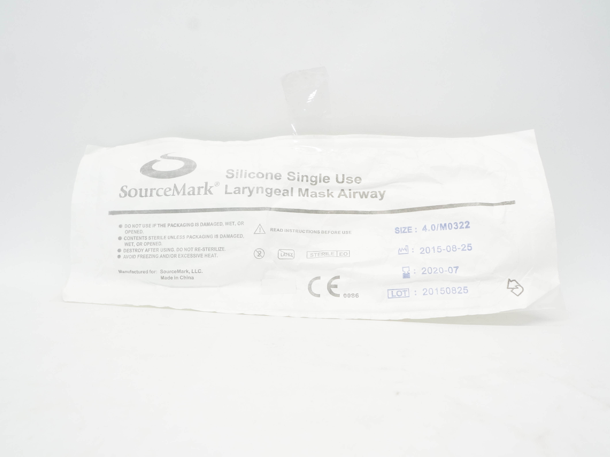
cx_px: 323
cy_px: 224
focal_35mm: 30
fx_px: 529
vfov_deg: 46.8
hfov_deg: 59.9
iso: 800
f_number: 9
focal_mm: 18
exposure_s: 1/40
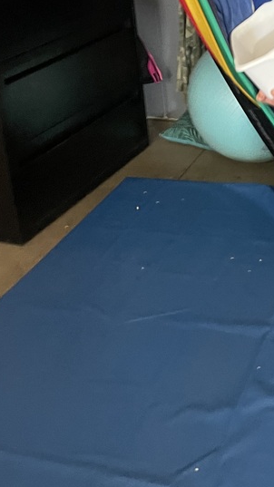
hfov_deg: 21.6
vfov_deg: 36.9
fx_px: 698
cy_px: 83
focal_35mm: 54
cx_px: 264
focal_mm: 4.2
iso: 500
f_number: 1.6
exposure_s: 1/44
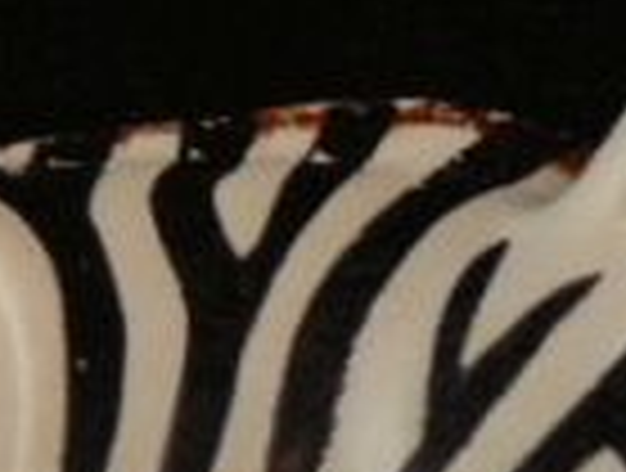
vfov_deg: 10.5
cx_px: 212
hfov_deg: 13.8
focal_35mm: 142
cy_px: 389
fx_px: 2575
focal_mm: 6
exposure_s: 1/15
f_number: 4
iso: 125
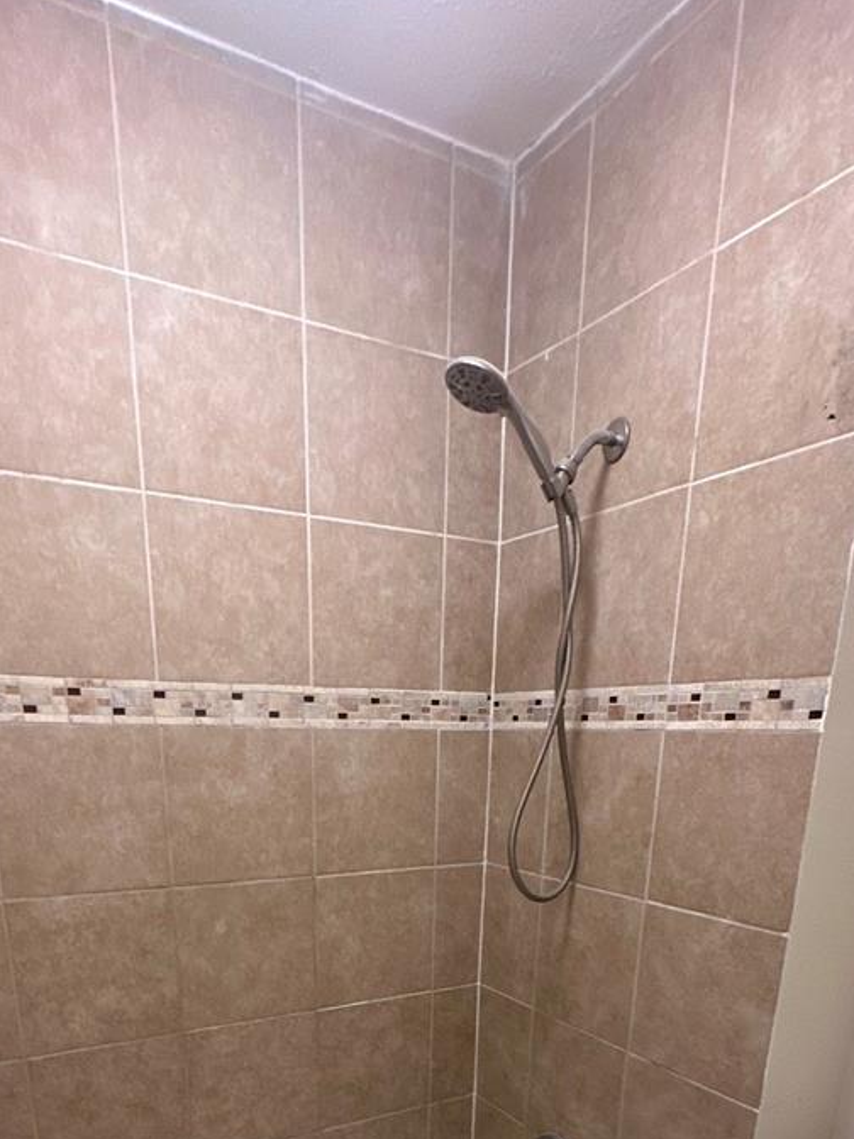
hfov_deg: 54.8
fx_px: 822
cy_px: 1000
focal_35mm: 25
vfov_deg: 60.1
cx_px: 396
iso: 250
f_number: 2.2
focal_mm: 2.22
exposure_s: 1/60
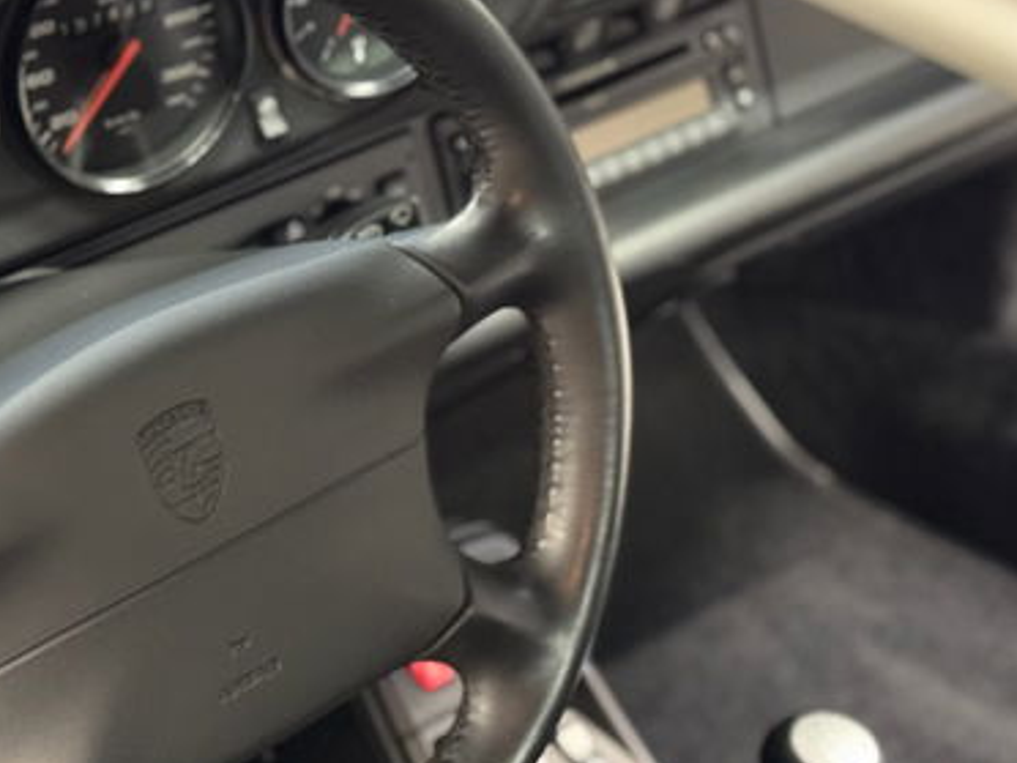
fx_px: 2909
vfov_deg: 14.9
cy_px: 386
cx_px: 109
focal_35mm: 99
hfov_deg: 19.5
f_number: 1.78
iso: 1000
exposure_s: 1/20
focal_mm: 6.76
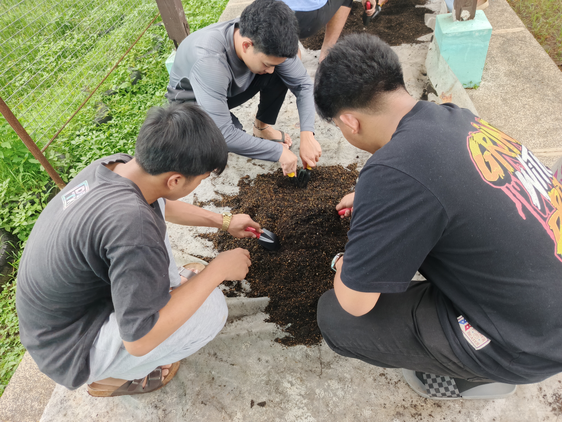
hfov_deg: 73.9
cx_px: 281
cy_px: 211
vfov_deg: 58.9
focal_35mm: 23
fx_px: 373
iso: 221
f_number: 1.7
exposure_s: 1/100
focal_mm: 5.25
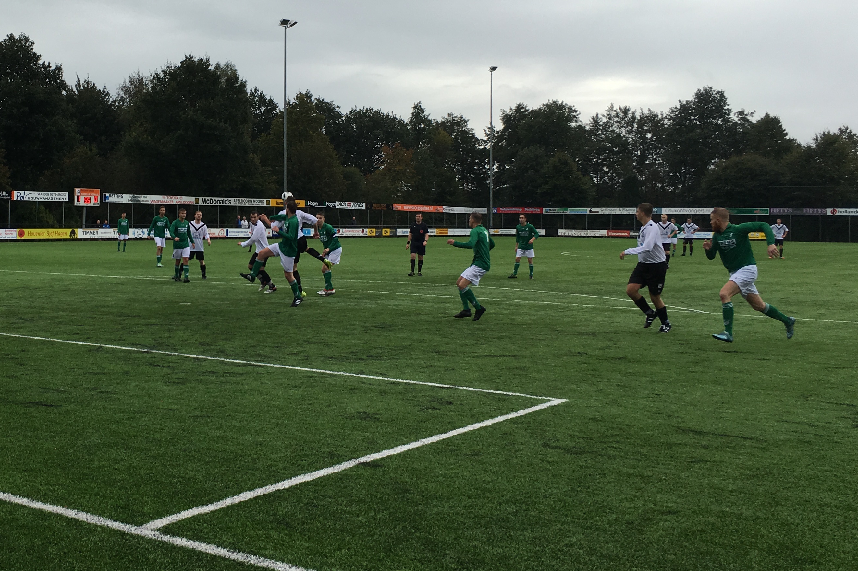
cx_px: 220
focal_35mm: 46
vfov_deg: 29.2
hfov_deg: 41.6
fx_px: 1096
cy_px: 223
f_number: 2.2
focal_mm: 4.15
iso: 25
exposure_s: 1/569
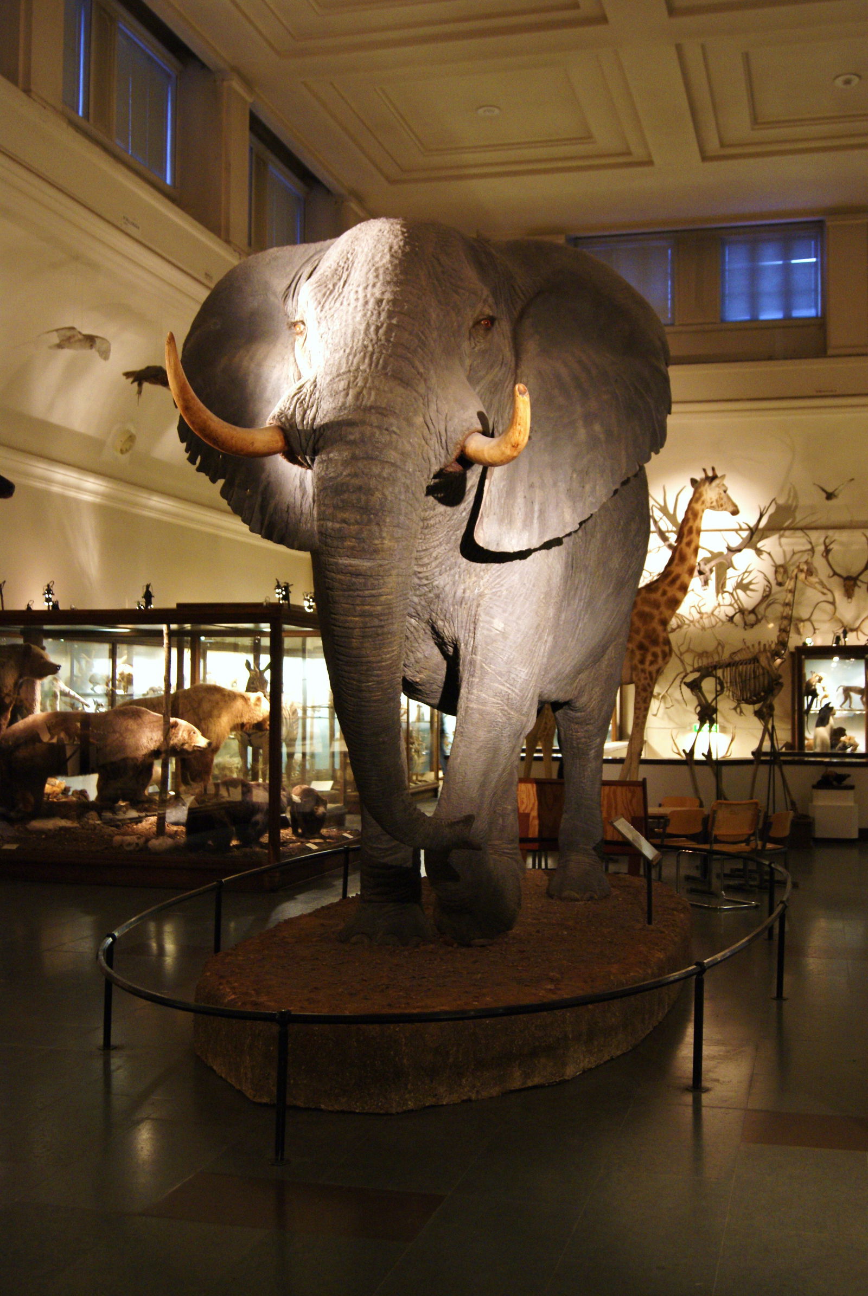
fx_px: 1406
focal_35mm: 39
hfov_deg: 34.3
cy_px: 648
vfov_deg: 49.5
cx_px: 434
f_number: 4.5
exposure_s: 1/5
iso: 400
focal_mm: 26
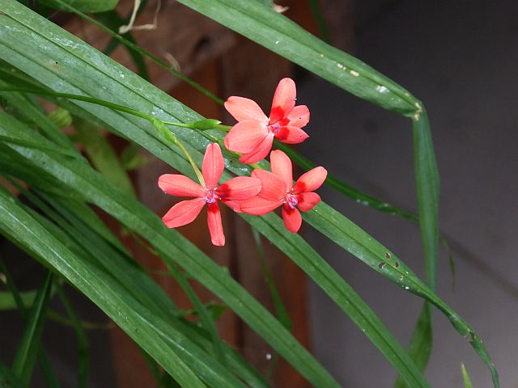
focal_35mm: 151
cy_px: 194
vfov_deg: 9.8
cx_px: 259
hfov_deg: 13.1
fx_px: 2260
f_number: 5.4
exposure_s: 1/60
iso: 500
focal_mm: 27.1
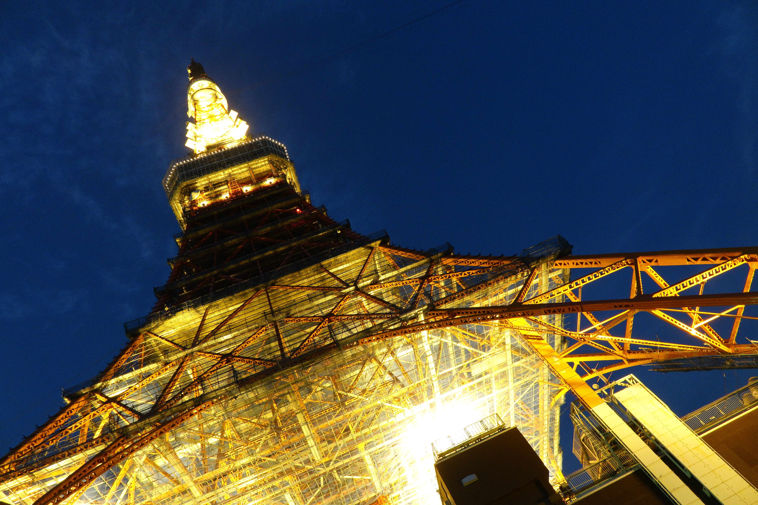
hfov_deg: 73.7
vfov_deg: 53.1
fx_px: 505
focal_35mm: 24
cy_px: 252
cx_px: 379
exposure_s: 1/4
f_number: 5.6
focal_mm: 8.8
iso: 800
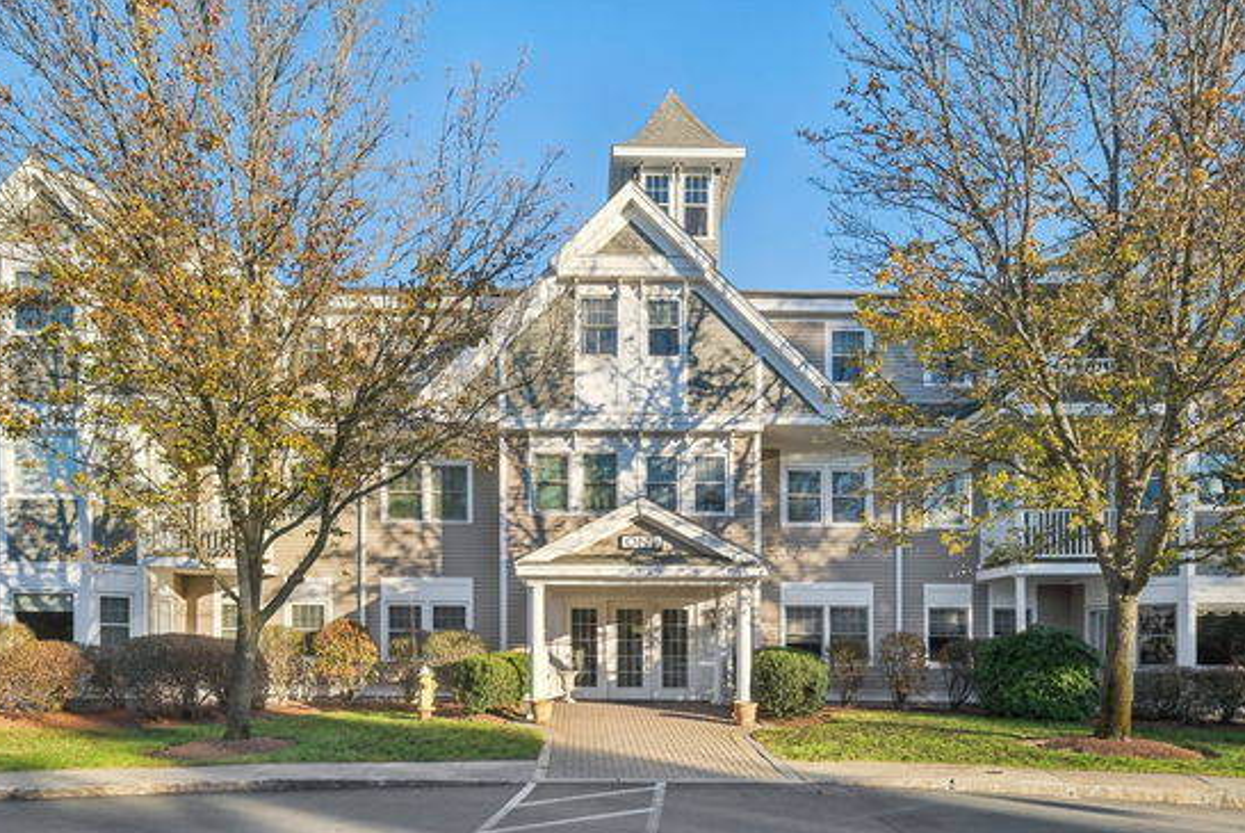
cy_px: 429
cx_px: 622
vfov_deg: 57.3
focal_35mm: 22
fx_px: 761
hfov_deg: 78.5
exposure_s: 1/550
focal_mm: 13.8
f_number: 5.6
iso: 320
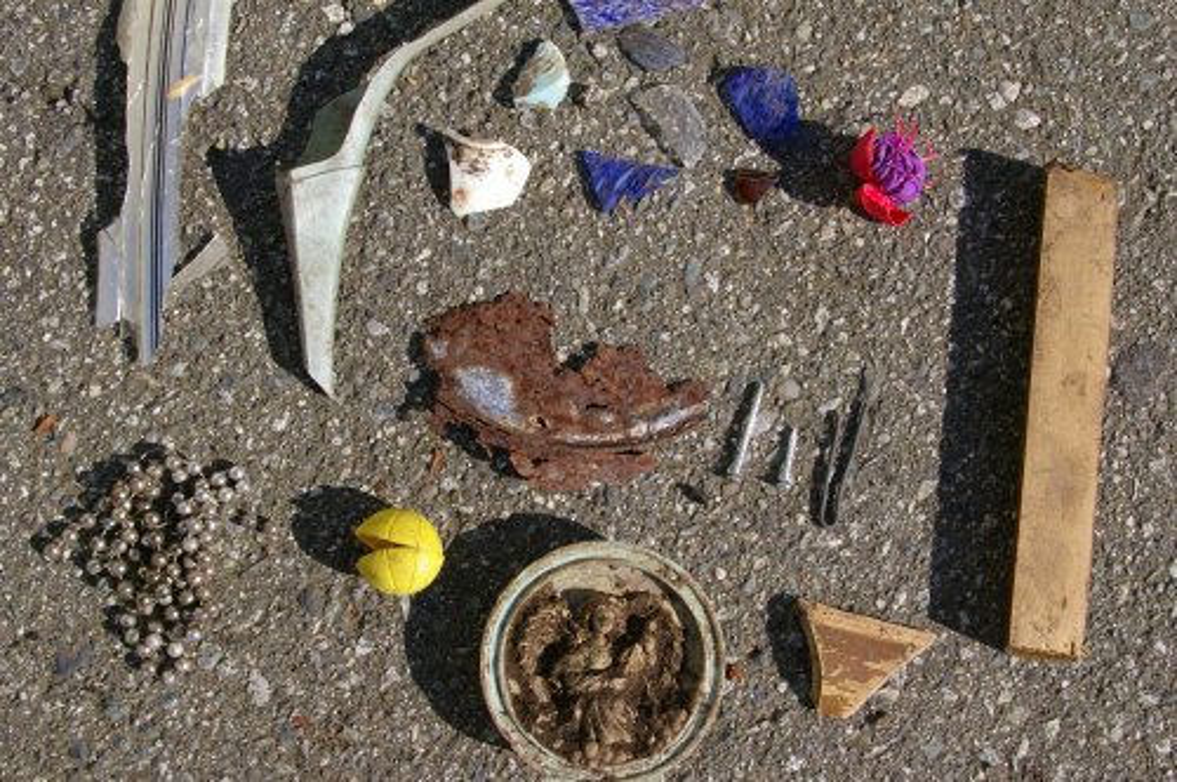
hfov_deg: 49.6
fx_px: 1273
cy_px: 391
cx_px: 588
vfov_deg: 34.1
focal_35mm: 39
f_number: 13
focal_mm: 26
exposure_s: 1/125
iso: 200
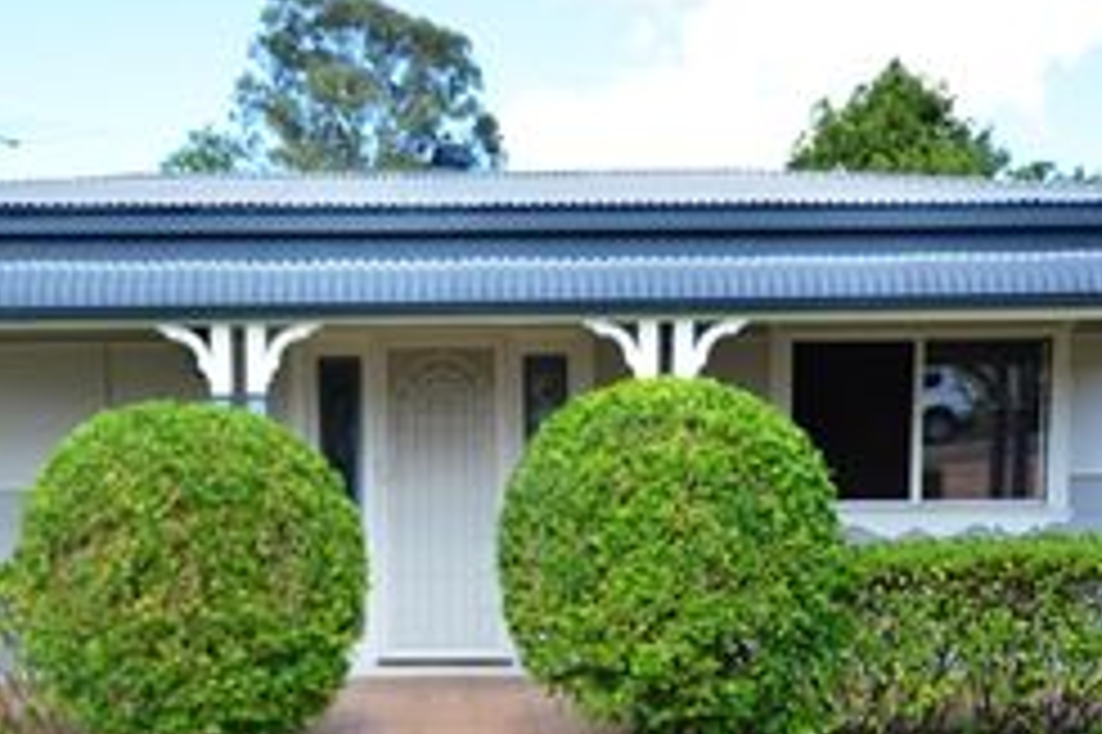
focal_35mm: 46
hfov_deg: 42.6
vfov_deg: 28.4
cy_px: 615
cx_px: 445
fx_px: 1407
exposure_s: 1/125
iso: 100
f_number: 5
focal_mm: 16
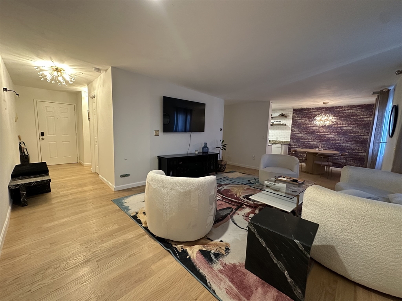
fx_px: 163
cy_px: 150
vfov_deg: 85.7
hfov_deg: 102.1
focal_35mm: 14
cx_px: 201
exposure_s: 1/60
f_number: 2.2
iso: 320
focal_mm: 2.22
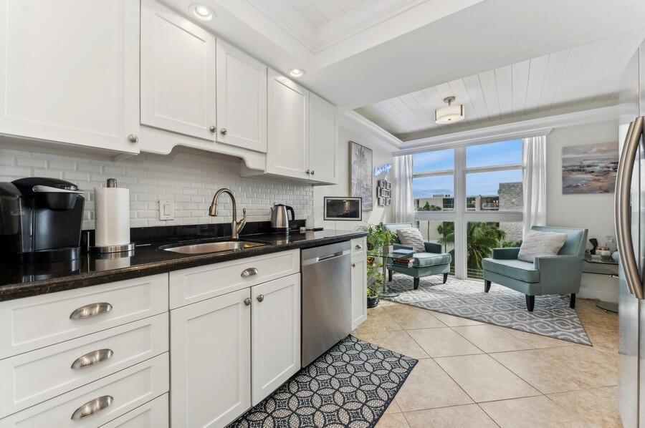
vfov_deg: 81.1
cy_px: 214
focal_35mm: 14
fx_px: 251
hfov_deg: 104.3
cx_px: 322
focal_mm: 14
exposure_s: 1/30
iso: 100
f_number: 8
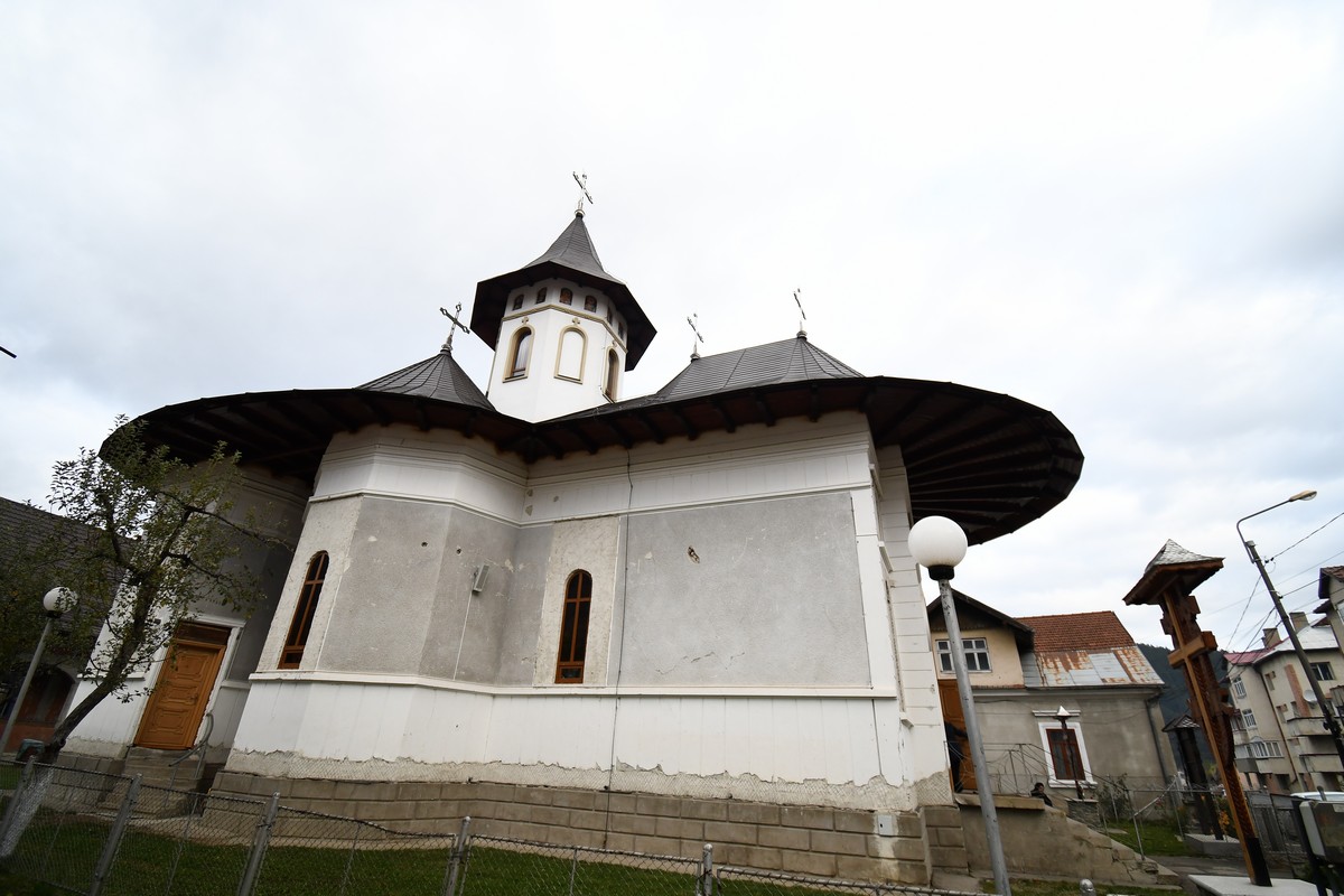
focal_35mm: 15
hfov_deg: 100.4
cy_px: 448
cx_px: 672
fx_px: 560
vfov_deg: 77.3
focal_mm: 10
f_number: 4.5
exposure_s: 1/320
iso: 500
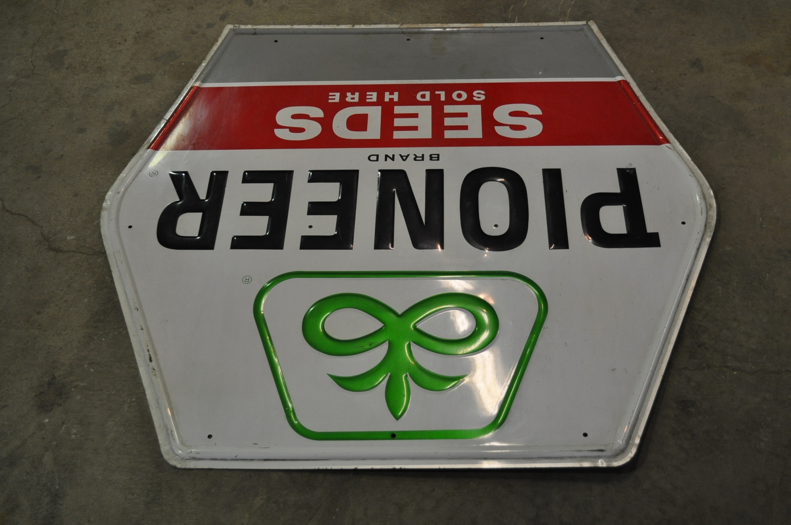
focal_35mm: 42
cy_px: 262
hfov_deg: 46.4
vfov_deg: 31.8
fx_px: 922
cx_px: 396
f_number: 4.5
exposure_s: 1/50
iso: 800
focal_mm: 28
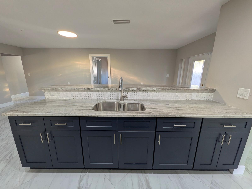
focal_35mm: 14
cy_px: 94
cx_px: 126
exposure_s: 1/32.8
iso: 46
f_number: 2.2
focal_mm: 1.85
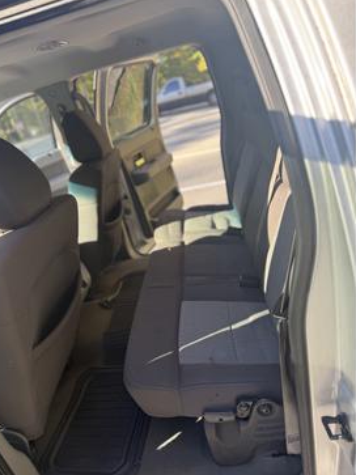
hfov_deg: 54.8
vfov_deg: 69.4
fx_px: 343
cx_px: 171
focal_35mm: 25
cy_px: 241
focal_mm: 6.76
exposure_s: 1/313
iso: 100
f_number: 1.78
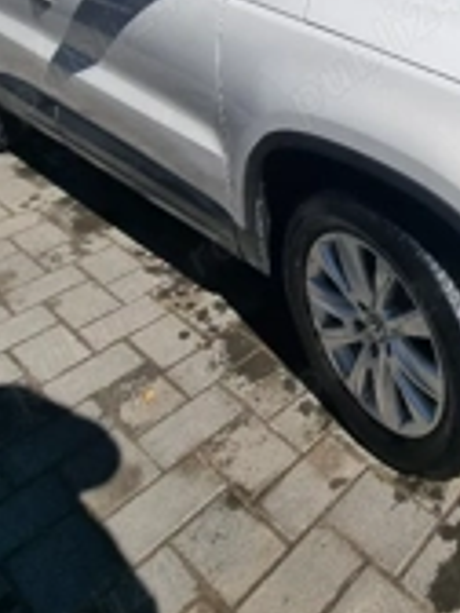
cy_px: 73
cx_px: 478
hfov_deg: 39.1
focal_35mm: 31
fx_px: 549
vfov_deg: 52.1
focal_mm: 2.2
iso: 50
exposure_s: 1/5000
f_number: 2.2
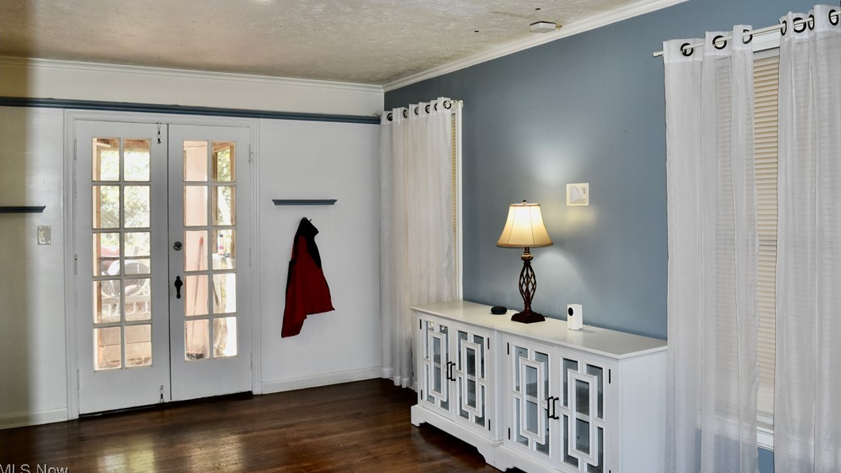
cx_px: 425
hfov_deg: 66.1
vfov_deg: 40.1
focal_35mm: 29
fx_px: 647
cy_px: 200
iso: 720
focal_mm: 18
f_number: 5.6
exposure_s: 1/125
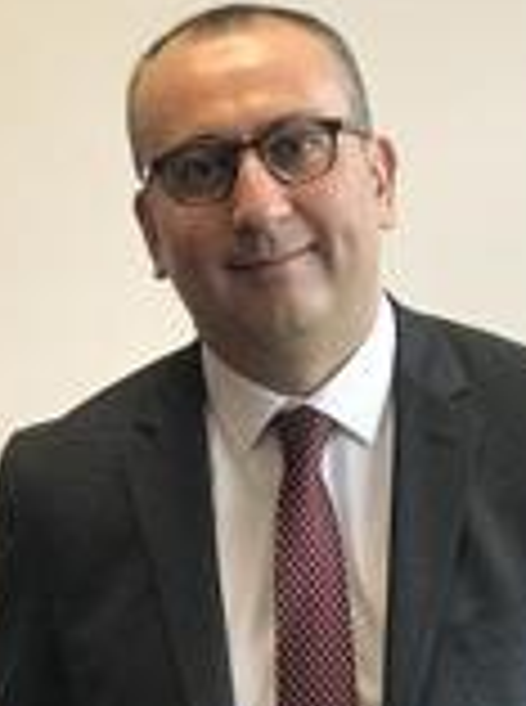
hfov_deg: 10.0
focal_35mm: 147
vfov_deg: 13.4
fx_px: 2991
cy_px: 603
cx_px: 339
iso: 100
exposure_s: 1/50
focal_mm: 6.6
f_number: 2.8
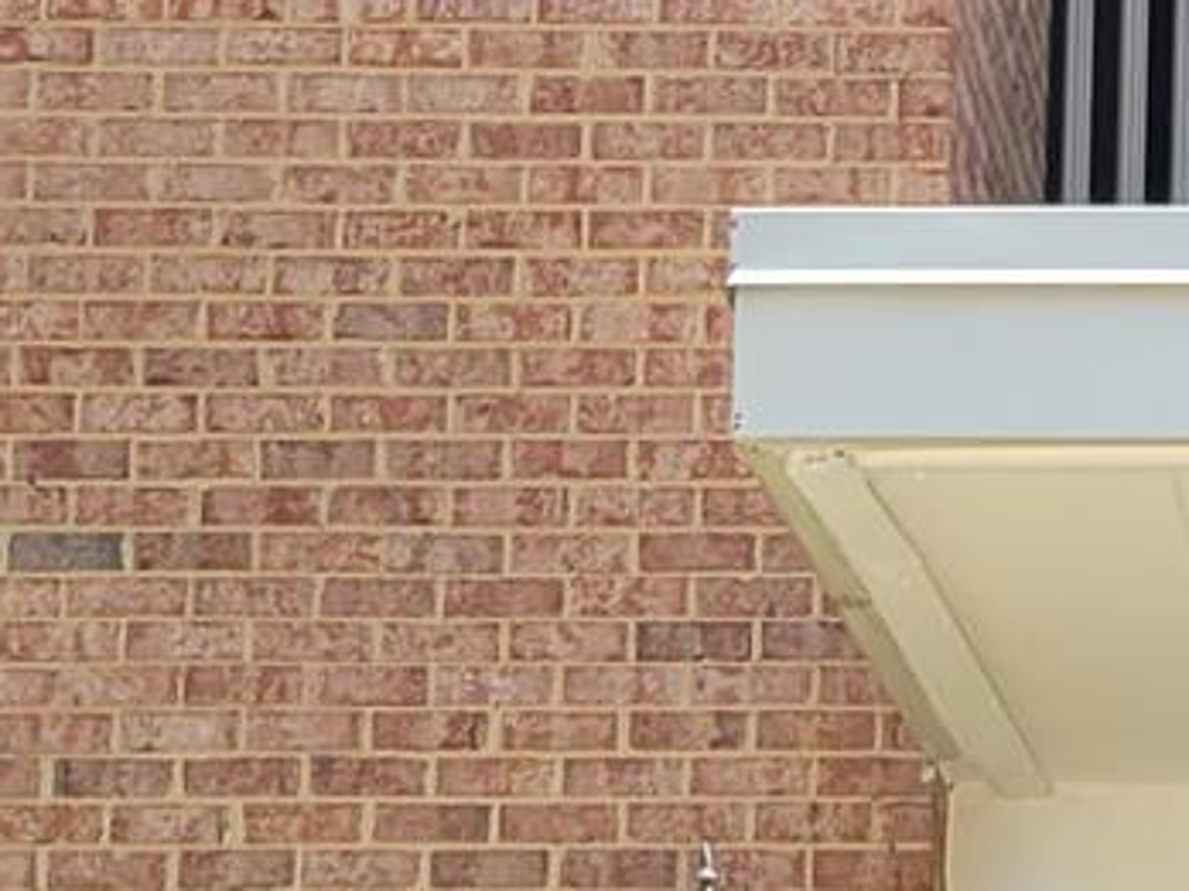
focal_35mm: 153
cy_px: 1055
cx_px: 1609
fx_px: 5255
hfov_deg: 12.5
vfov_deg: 9.6
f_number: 1.8
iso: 40
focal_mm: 5.4
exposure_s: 1/686
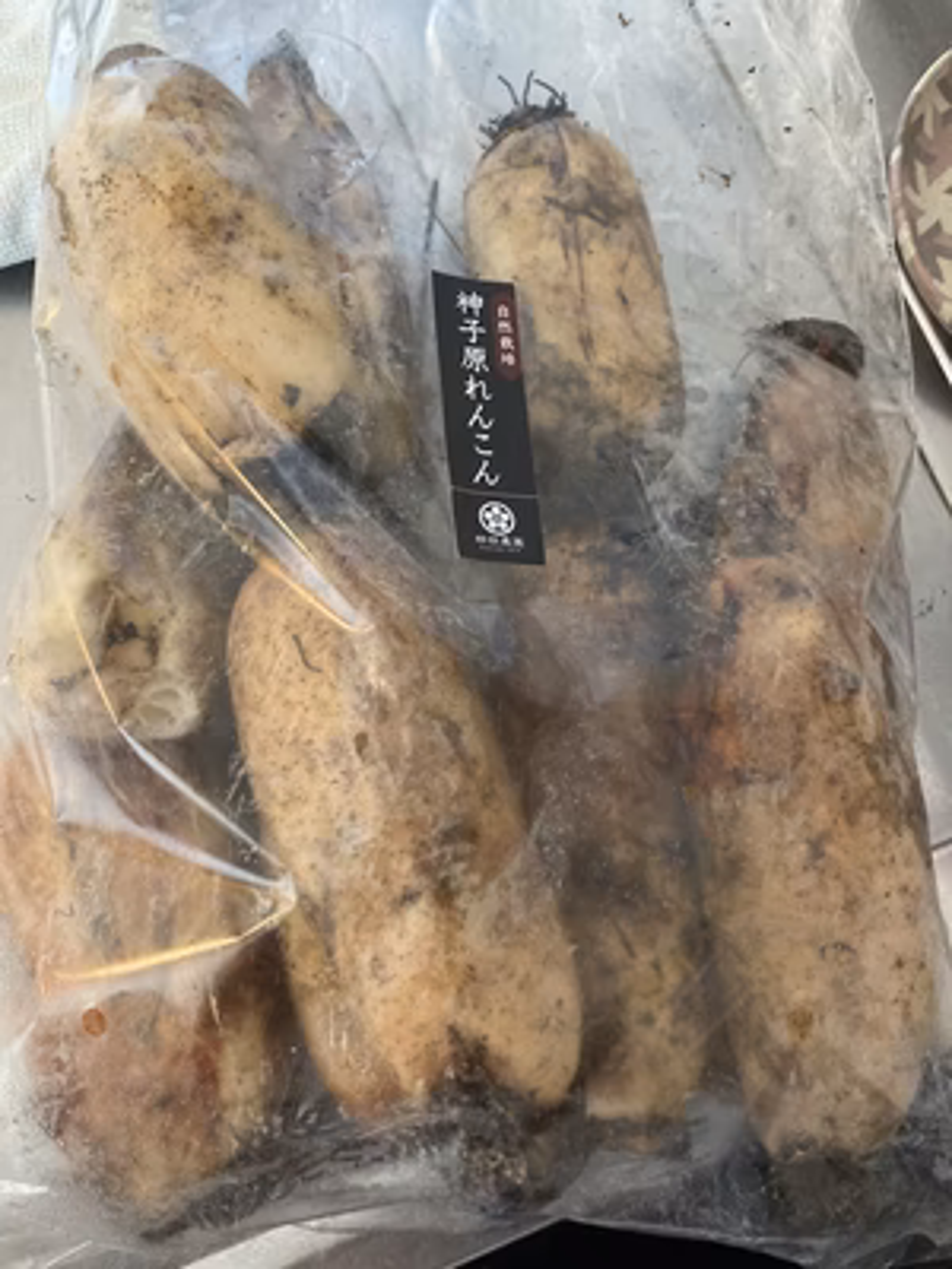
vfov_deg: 63.4
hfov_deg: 49.7
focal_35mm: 28
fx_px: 1027
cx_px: 476
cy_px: 634
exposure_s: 1/32
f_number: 1.8
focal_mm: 3.99
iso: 400
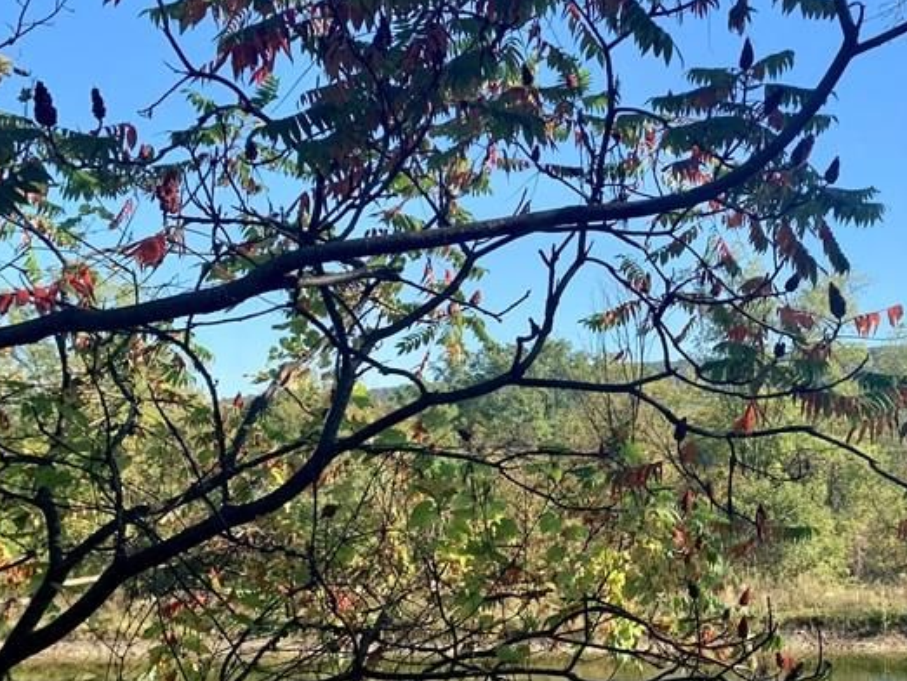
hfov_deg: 35.9
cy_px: 408
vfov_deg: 28.5
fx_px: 1337
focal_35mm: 51
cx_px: 756
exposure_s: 1/1076
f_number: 1.8
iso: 25
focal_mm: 4.25
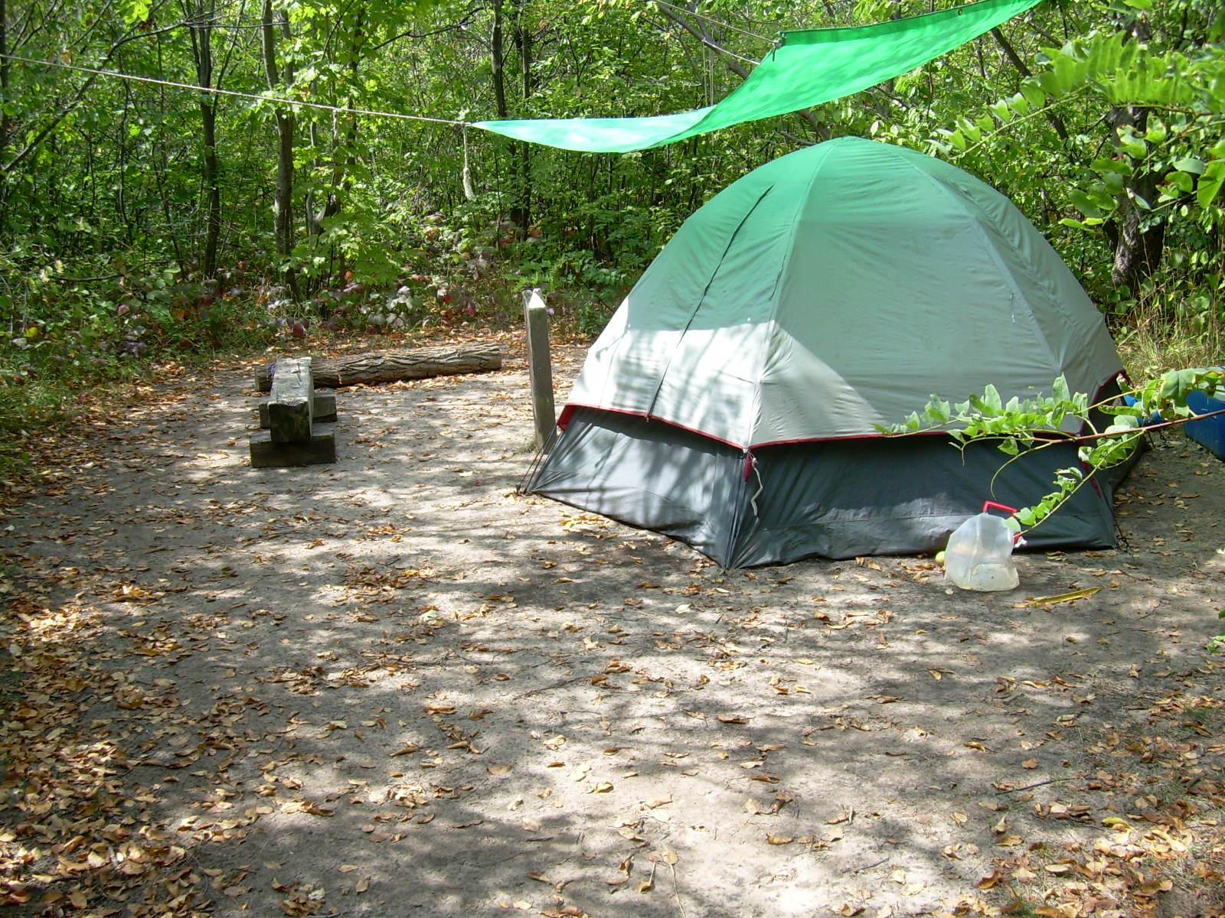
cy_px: 459
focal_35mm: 38
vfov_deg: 37.7
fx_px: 1345
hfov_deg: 49.0
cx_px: 612
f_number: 2.8
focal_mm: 6.3
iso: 50
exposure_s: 1/229
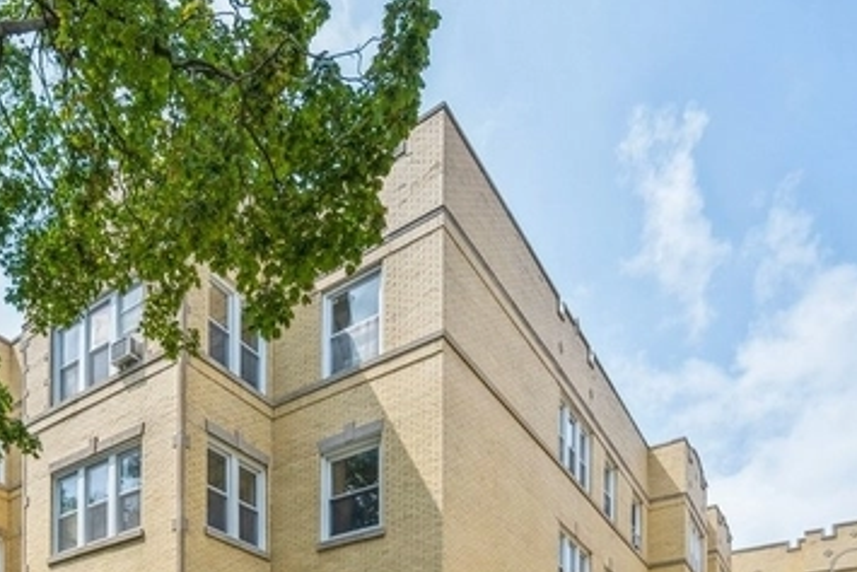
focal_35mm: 27
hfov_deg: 62.7
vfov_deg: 45.0
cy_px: 477
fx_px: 643
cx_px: 196
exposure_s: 1/350
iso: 200
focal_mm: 16
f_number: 8
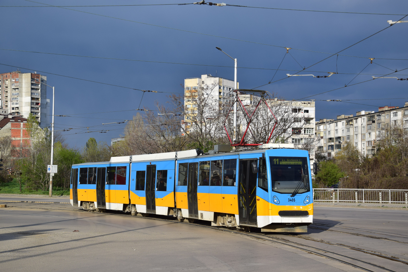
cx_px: 204
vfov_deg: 20.2
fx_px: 765
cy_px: 136
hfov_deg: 29.9
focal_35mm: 68
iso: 200
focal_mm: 45
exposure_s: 1/1000
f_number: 6.3
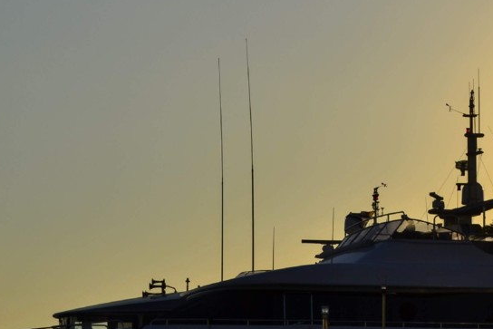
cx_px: 570
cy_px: 64
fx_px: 2660
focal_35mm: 194
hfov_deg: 10.4
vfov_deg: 7.1
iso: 100
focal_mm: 55
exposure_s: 1/640
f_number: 11
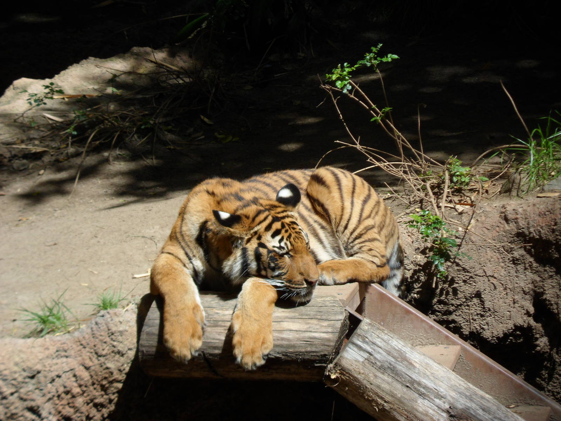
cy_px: 210
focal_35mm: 270
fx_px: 4376
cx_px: 280
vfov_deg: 5.5
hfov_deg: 7.3
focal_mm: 46.8
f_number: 5.9
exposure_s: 1/350
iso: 80
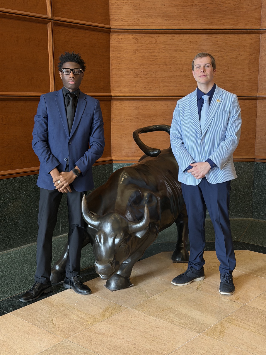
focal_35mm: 48
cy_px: 178
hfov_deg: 30.3
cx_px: 133
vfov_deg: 39.7
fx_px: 492
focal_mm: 6.76
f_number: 1.78
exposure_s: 1/60
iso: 160
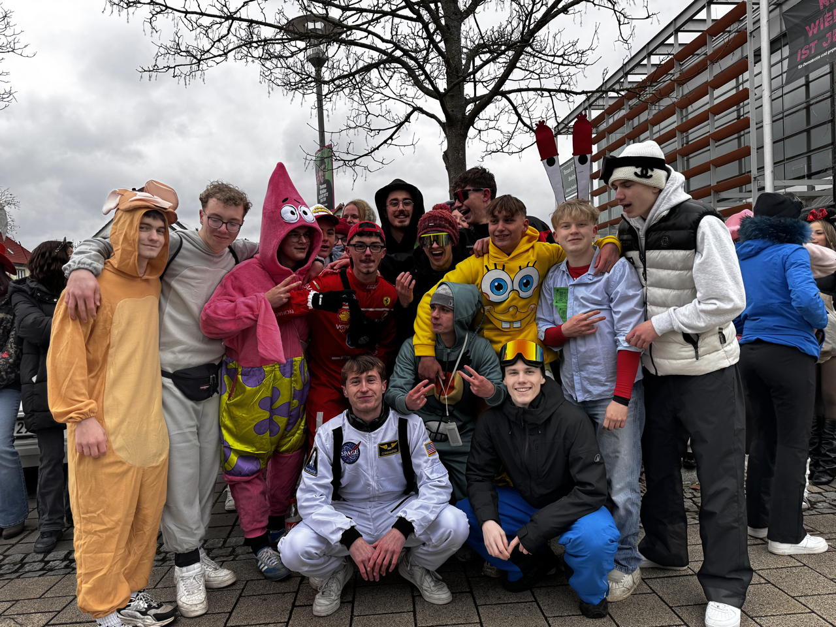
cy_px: 314
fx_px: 580
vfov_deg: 56.8
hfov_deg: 71.6
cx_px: 418
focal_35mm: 24
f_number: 1.78
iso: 80
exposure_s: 1/419
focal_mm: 6.76
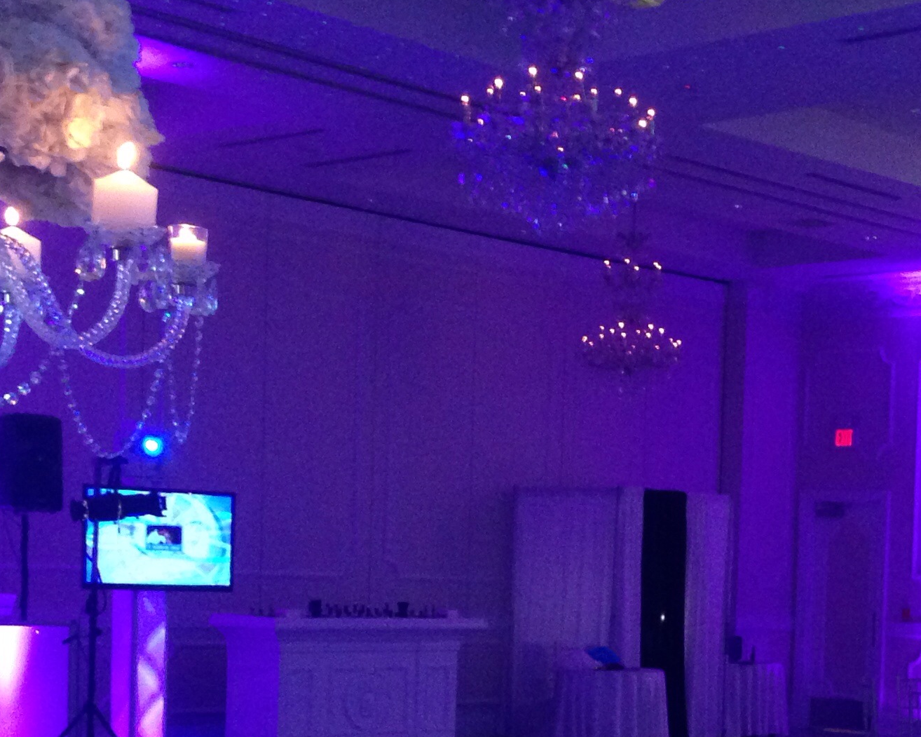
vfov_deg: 18.8
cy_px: 684
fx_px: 2180
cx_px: 667
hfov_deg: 23.7
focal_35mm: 80
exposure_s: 1/20
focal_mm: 4.12
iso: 320
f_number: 2.4
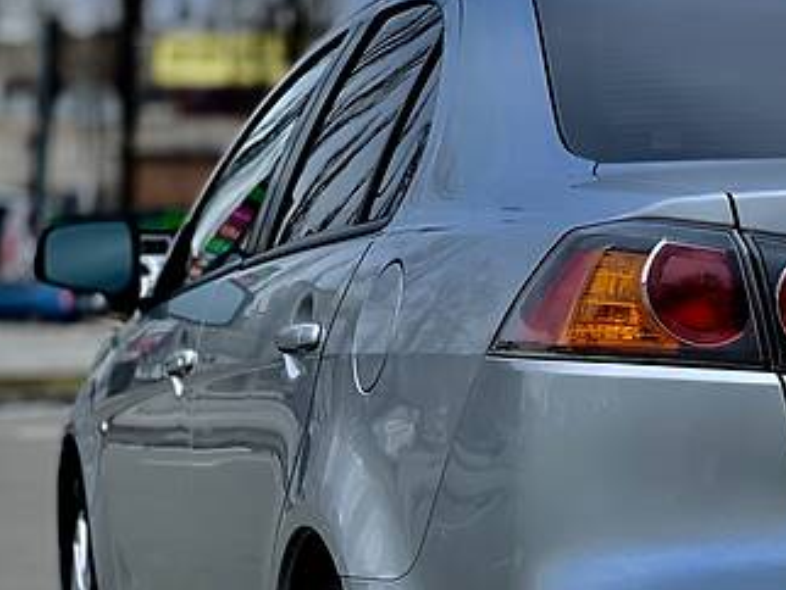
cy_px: 524
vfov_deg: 11.4
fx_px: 2931
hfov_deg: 14.8
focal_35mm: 129
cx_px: 935
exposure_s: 1/326
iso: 16
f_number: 2.4
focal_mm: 6
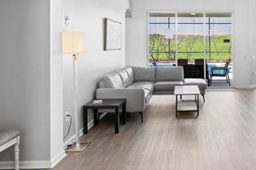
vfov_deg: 33.5
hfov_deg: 46.8
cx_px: 207
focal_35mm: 39
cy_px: 44
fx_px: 277
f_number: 8
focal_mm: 16
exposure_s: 1/30
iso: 800
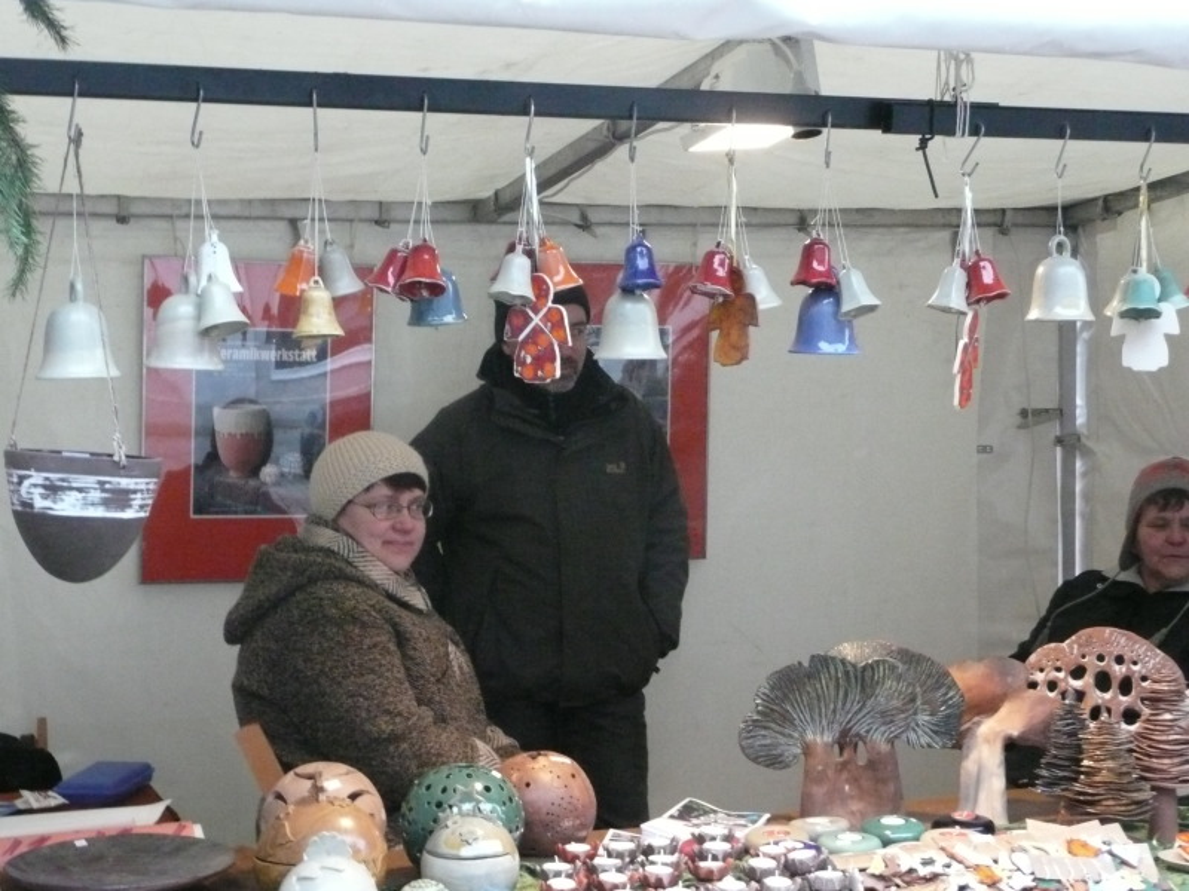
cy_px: 446
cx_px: 594
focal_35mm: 55
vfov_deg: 26.6
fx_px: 1889
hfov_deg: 34.9
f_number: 4.3
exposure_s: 1/60
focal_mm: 9.1
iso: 800
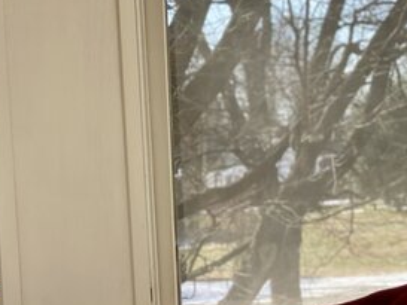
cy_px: 205
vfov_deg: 12.1
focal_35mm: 122
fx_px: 1435
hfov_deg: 15.9
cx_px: 25
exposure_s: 1/539
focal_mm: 6
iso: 20
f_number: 2
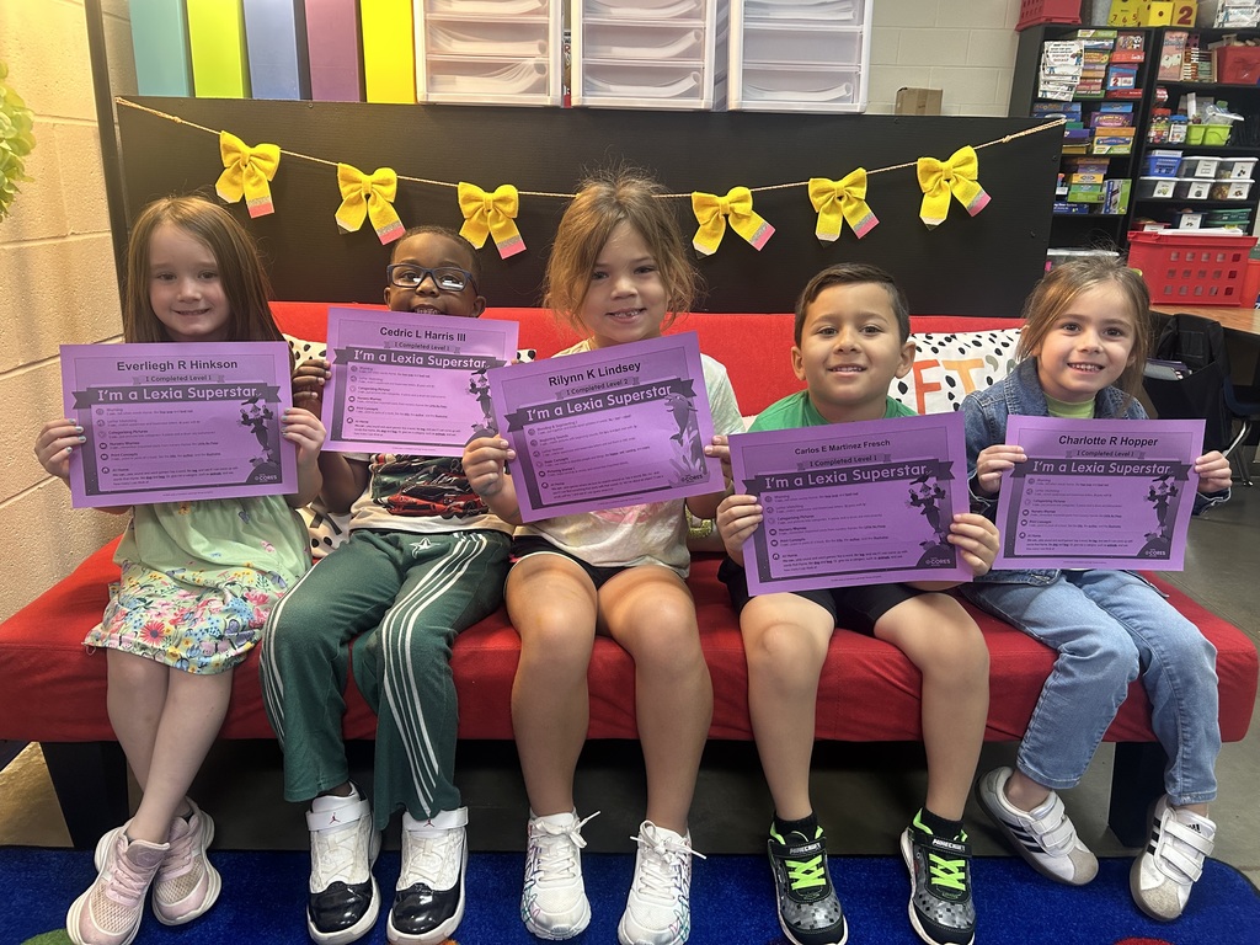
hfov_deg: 67.3
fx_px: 946
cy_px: 472
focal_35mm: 26
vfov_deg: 53.1
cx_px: 630
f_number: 1.5
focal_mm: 5.7
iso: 160
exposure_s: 1/60
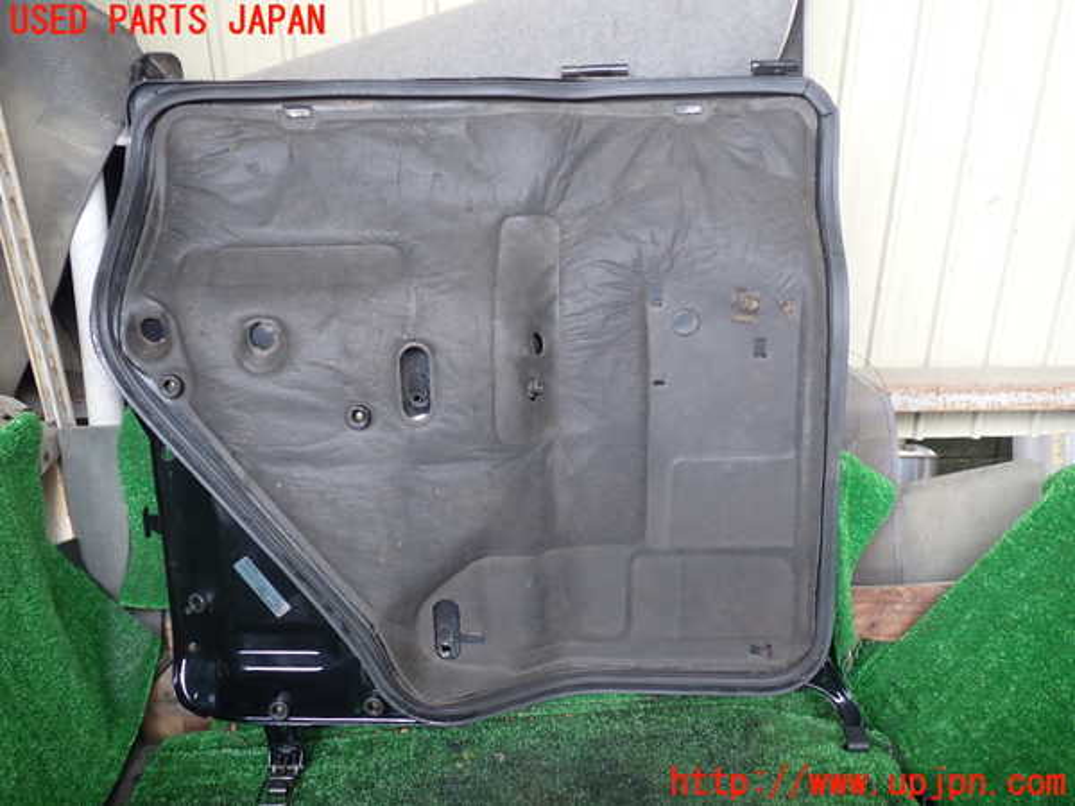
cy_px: 403
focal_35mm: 30
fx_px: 932
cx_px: 538
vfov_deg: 46.8
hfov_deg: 60.0
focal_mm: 5.4
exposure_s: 1/60
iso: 200
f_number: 2.3
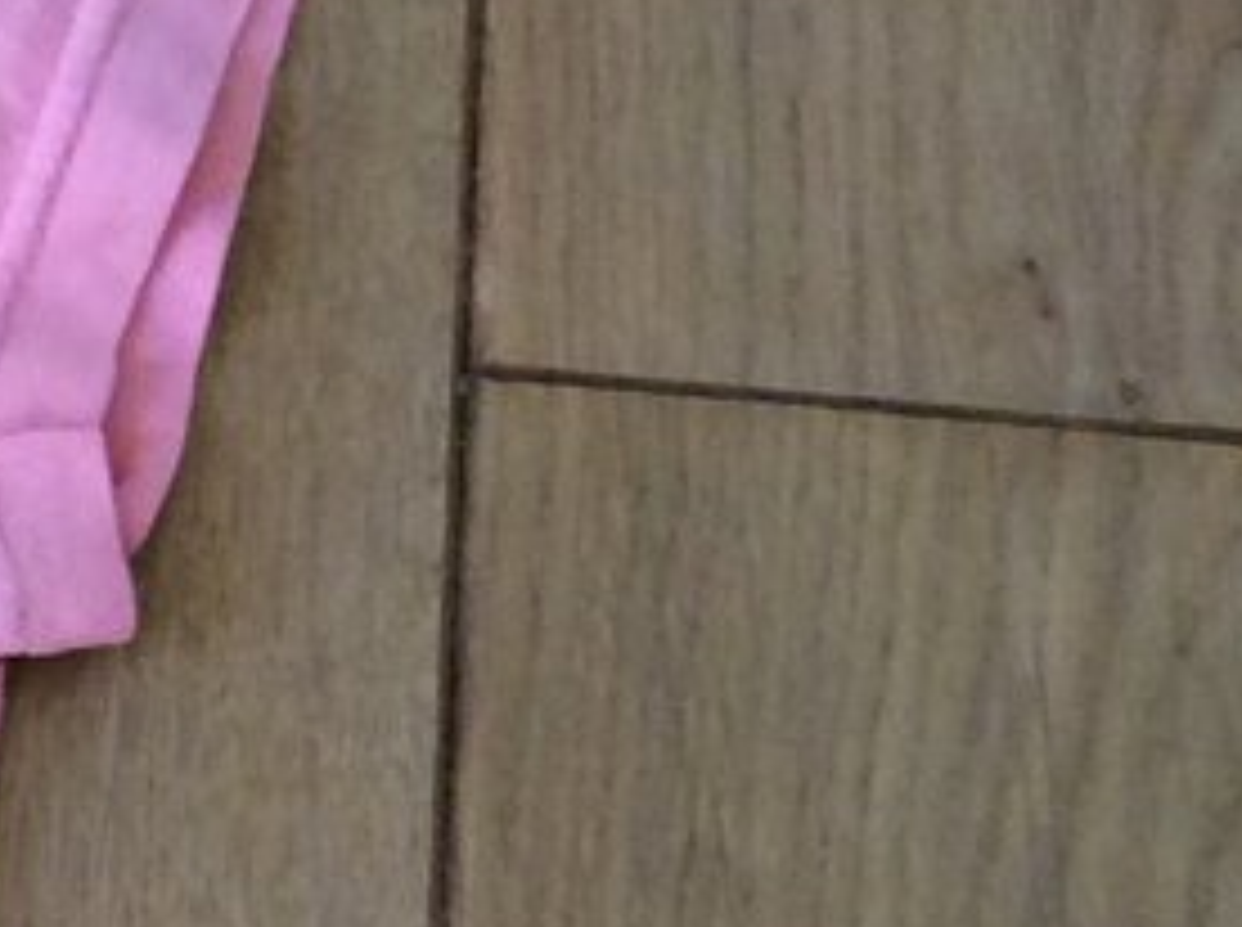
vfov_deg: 9.3
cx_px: -1701
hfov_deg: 10.9
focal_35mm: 155
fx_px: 5552
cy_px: 1400
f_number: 2.4
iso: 64
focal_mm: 3.3
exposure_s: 1/25
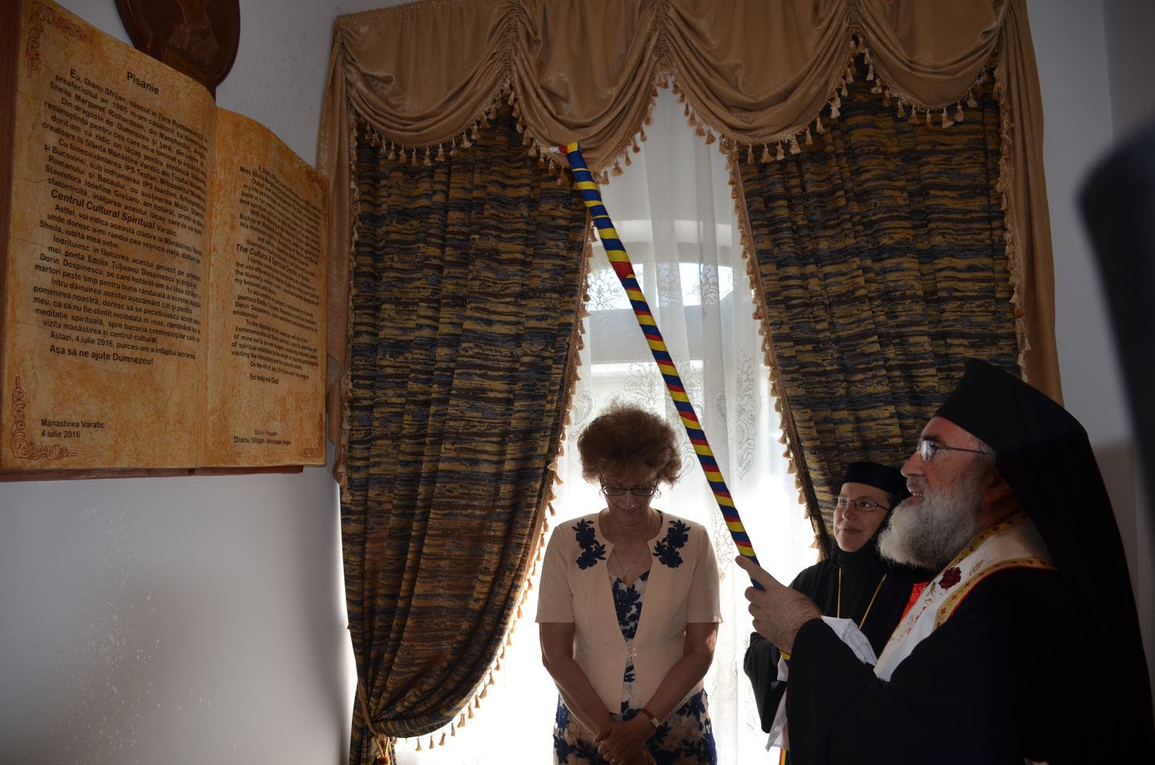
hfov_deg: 67.5
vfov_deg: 47.8
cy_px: 382
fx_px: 865
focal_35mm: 27
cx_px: 578
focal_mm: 18
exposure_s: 1/200
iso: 140
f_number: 3.5
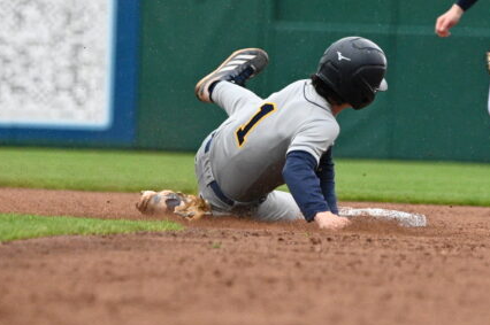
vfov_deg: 1.6
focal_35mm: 866
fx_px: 11774
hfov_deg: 2.4
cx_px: 286
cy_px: 14
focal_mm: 360
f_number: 6.3
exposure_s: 1/1250
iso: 8000
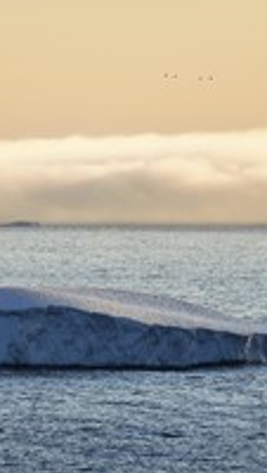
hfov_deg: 2.8
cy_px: 194
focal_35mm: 439
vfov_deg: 4.9
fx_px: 5507
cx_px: -137
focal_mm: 200
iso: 200
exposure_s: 1/800
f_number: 7.1
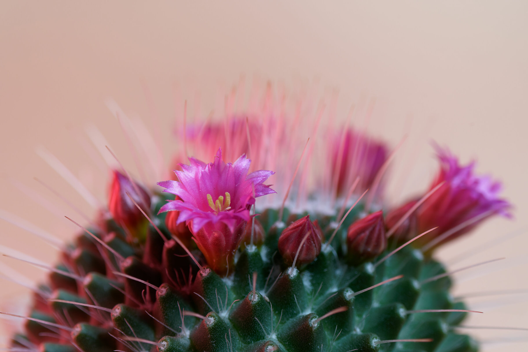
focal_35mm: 140
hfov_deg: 14.7
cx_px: 264
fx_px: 2053
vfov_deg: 9.8
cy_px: 176
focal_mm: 140
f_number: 8
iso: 640
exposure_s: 1/30
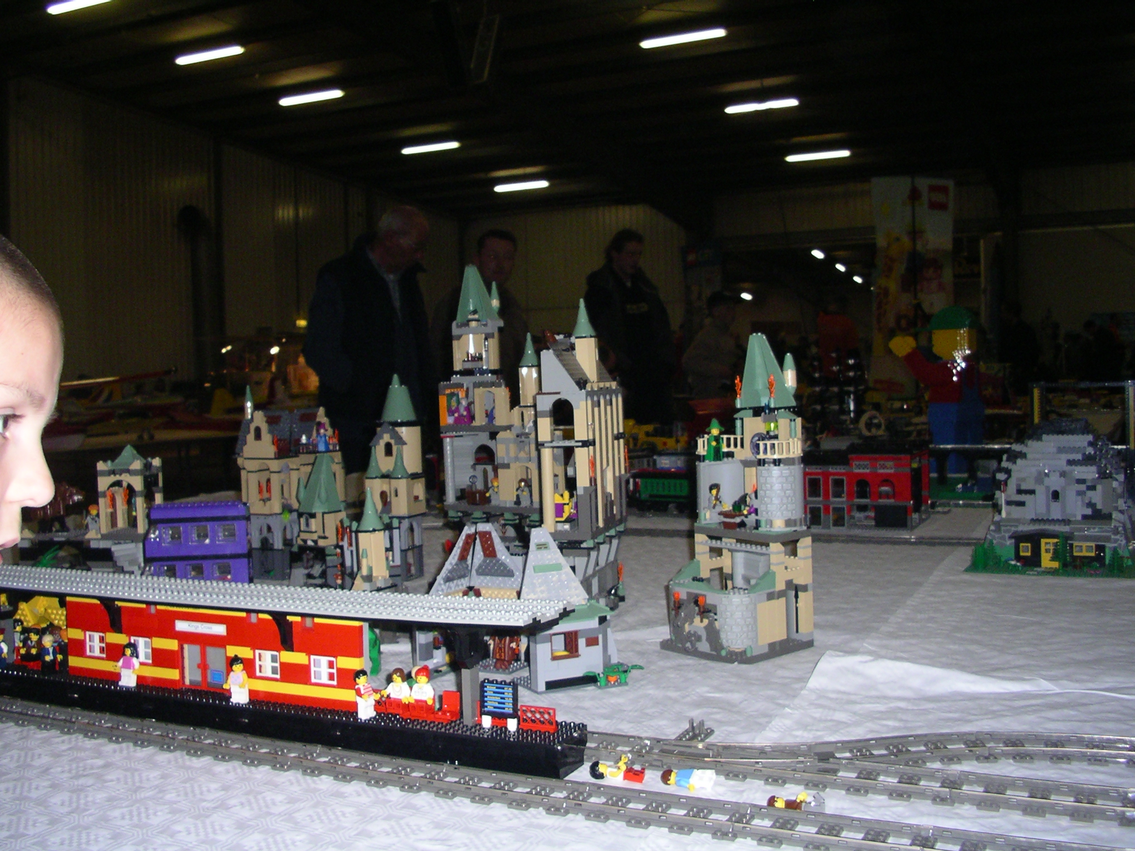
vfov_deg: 38.7
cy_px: 426
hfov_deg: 50.1
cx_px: 568
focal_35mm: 37
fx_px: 1213
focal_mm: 5.7
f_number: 2.8
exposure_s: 1/60
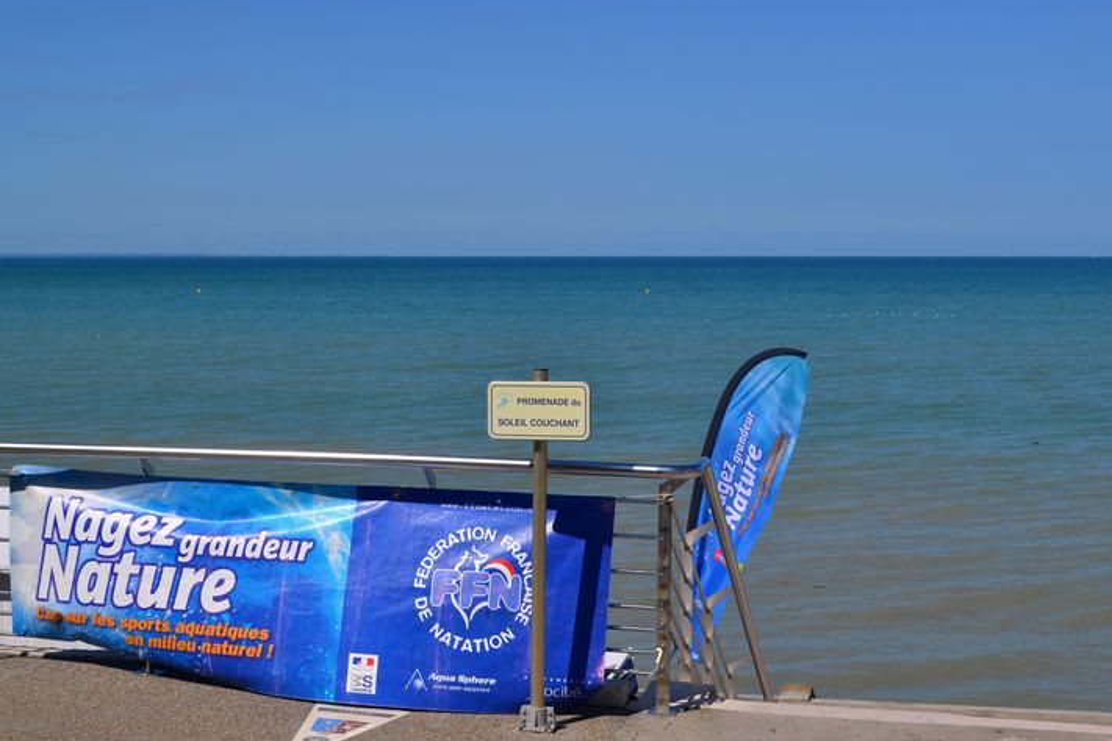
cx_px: 500
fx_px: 1668
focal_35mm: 54
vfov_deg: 25.1
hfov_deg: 36.8
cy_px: 398
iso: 100
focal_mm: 32
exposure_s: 1/320
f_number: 9
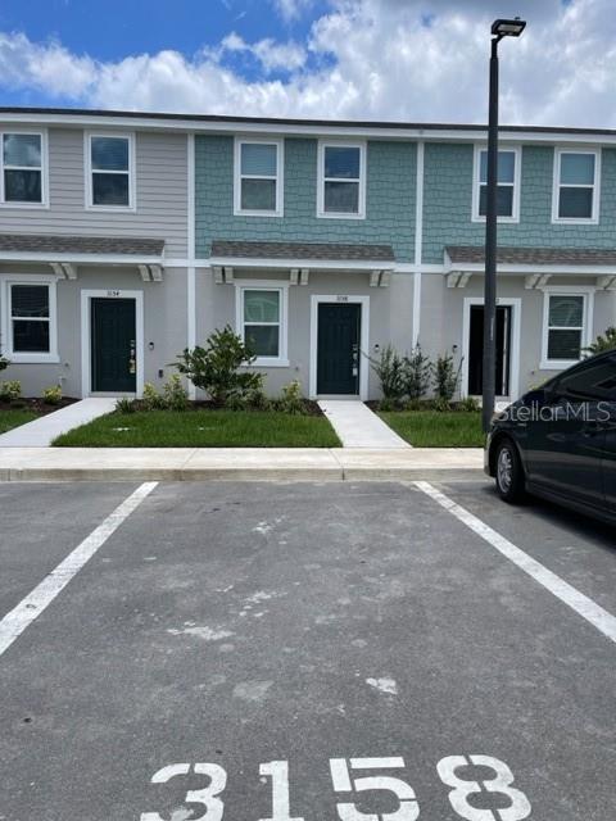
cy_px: 410
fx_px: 617
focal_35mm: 26
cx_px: 308
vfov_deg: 67.3
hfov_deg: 53.1
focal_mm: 5.1
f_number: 1.6
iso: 32
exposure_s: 1/4348
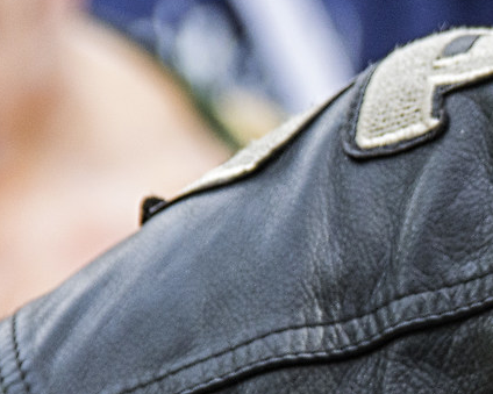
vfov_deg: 0.9
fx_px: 25601
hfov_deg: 1.1
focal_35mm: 1755
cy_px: 262
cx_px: 702
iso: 360
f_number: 5.6
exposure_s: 1/200
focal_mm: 220
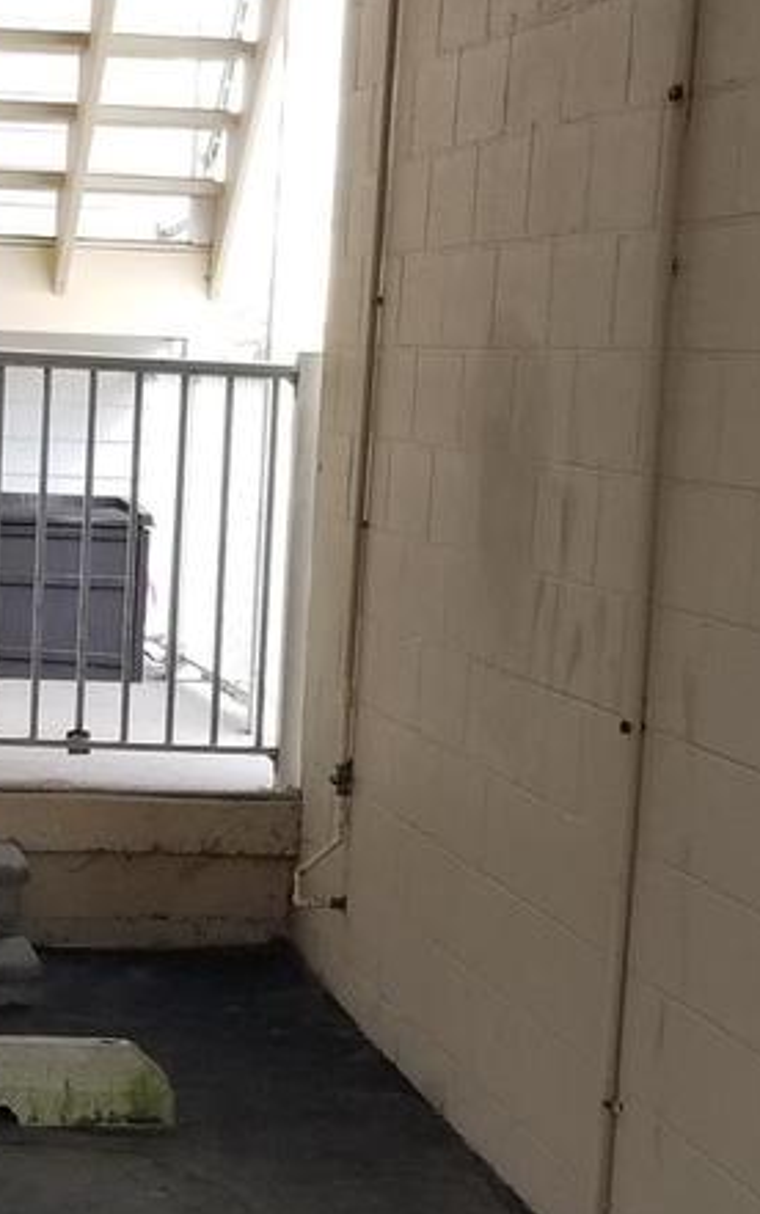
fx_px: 3178
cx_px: -129
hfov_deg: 13.3
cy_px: 851
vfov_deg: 21.5
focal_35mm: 96
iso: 50
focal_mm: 4.25
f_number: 1.7
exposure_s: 1/127
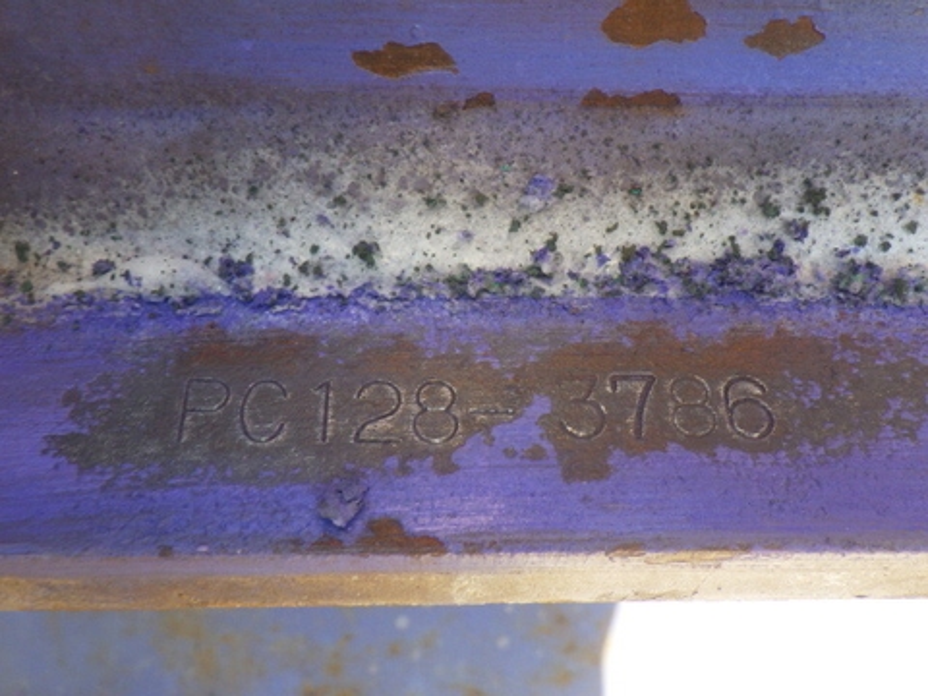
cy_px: 348
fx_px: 911
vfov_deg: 41.8
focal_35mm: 34
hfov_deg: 54.0
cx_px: 464
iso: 250
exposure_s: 1/60
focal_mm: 6.1
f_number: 3.8
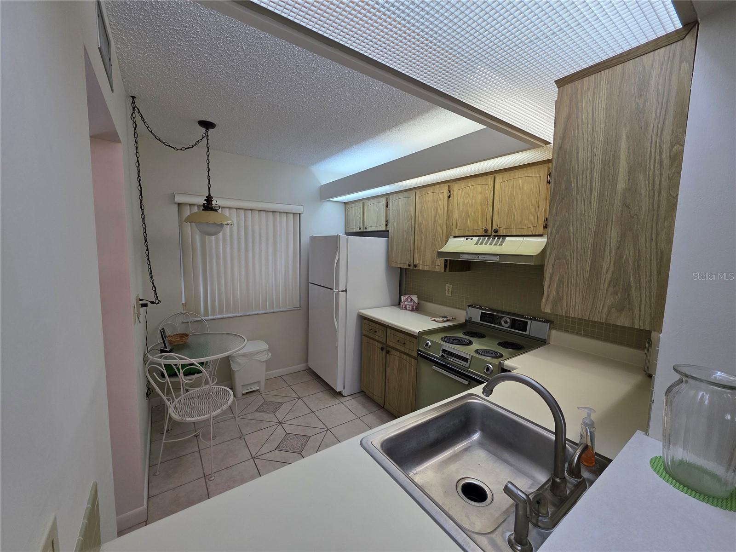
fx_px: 276
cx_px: 368
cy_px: 276
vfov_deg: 89.9
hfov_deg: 106.2
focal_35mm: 13
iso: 125
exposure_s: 1/120
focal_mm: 2.2
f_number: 1.9
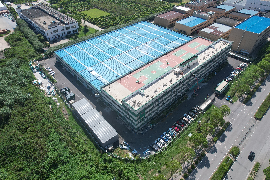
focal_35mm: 22
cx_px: 135
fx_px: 165
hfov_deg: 78.6
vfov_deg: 57.2
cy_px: 90
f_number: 2.8
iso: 140
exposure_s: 1/2000
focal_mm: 8.38
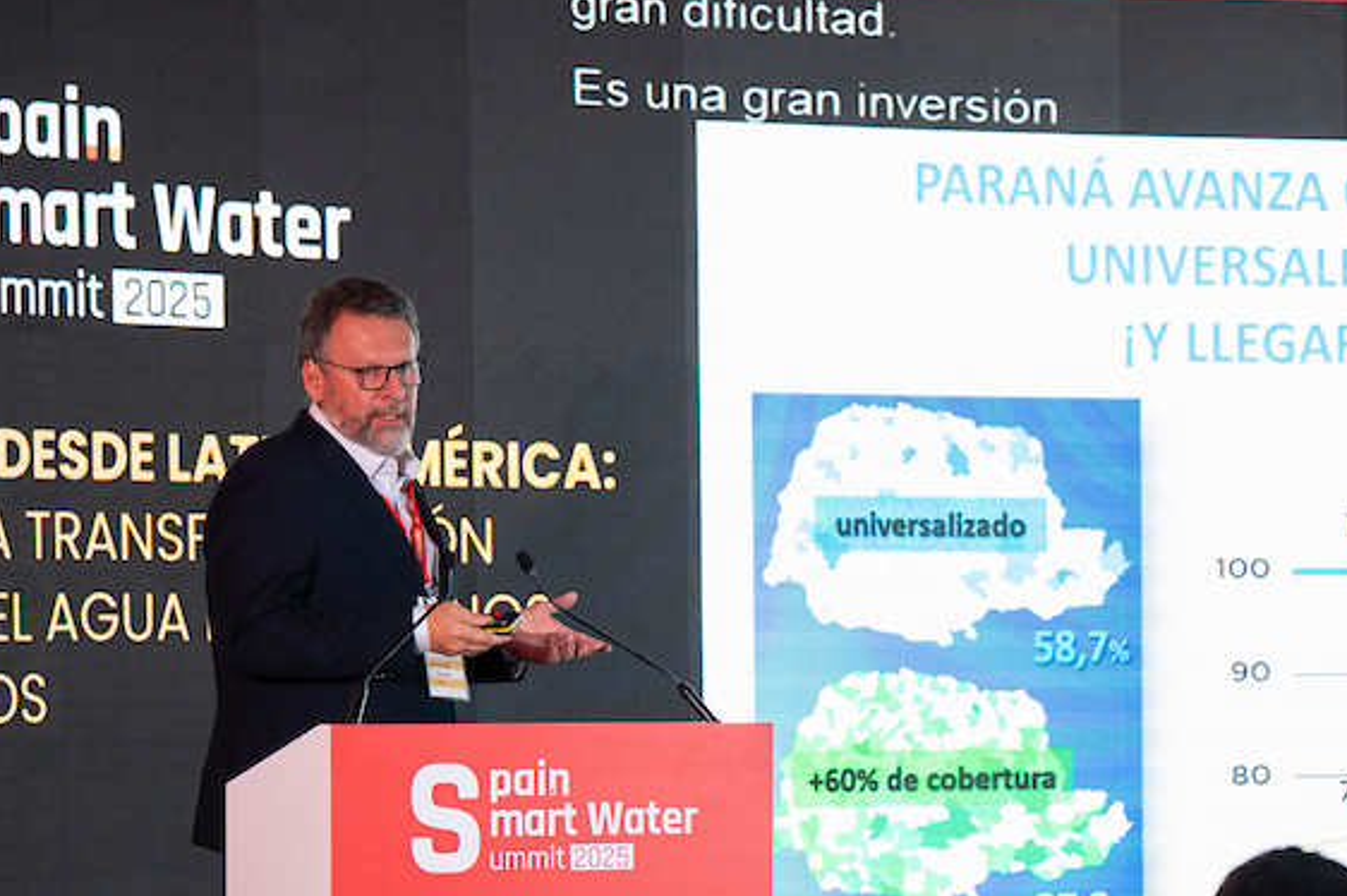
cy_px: 862
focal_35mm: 188
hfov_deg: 10.9
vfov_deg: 7.3
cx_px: 1167
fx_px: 7030
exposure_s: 1/400
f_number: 3.5
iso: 2500
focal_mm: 88
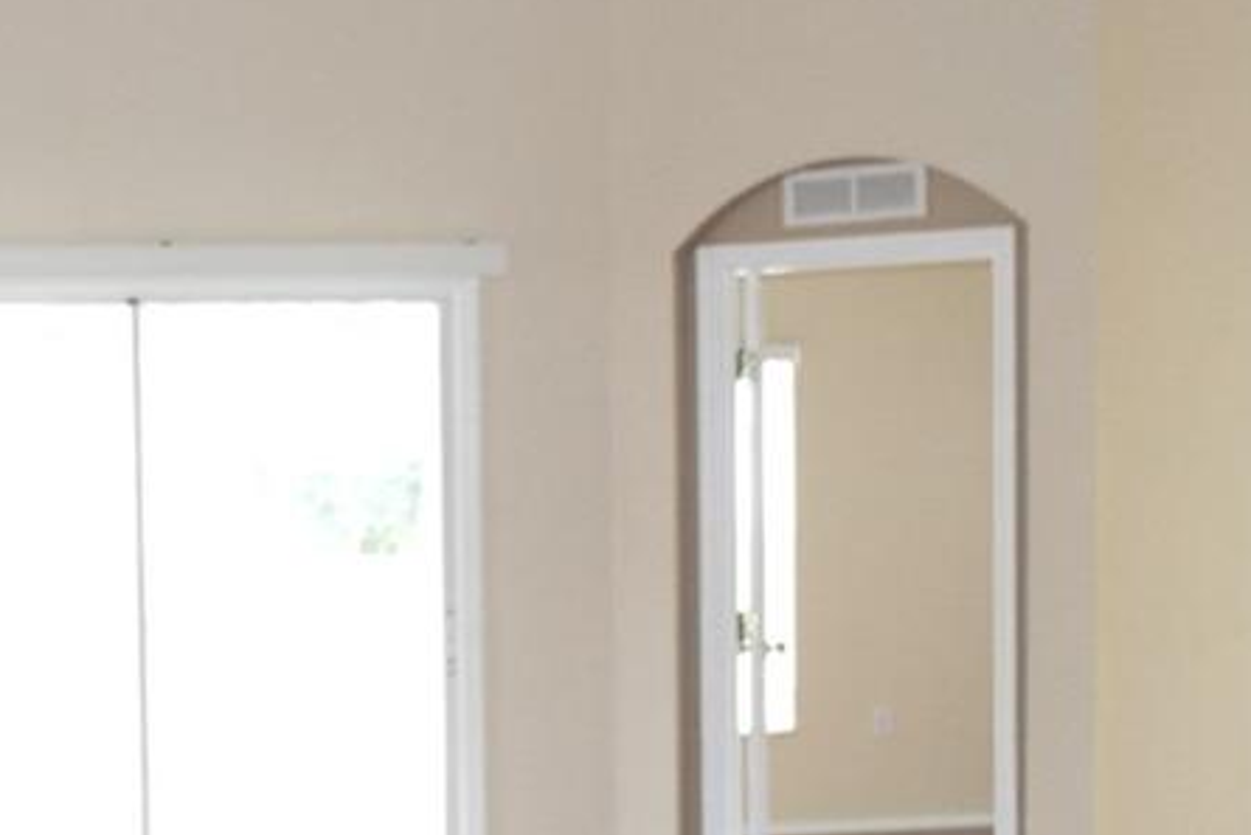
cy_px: 579
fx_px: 2398
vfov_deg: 19.7
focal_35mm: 69
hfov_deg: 28.7
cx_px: 290
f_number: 3.5
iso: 400
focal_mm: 20
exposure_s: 1/40
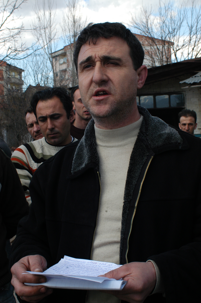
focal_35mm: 51
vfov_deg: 38.9
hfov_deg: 26.4
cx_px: 100
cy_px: 152
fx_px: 428
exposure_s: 1/160
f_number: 8
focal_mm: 34
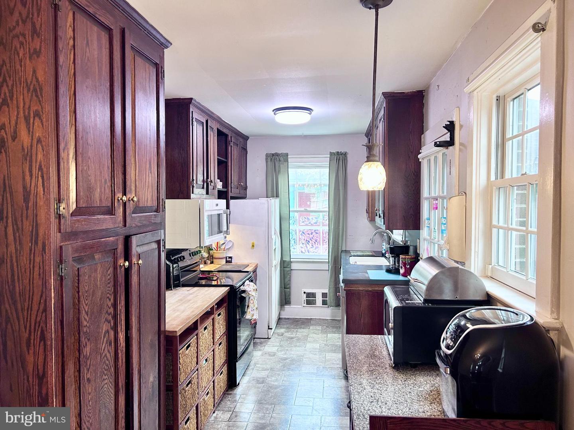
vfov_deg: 53.1
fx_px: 431
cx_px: 287
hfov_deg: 67.3
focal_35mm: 26
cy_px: 215
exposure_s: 1/60
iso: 100
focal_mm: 5.7
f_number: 1.5
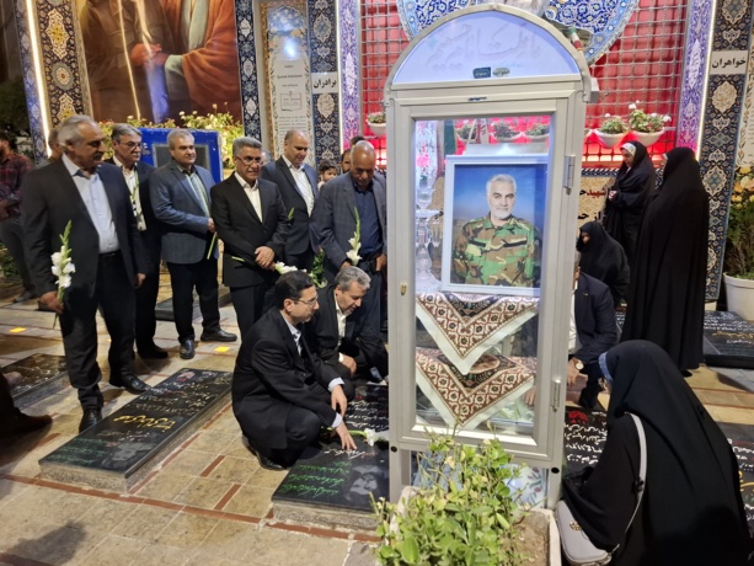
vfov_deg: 58.9
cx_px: 377
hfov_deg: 73.9
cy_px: 283
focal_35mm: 23
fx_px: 501
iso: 250
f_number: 1.8
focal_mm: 5.54
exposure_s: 1/33
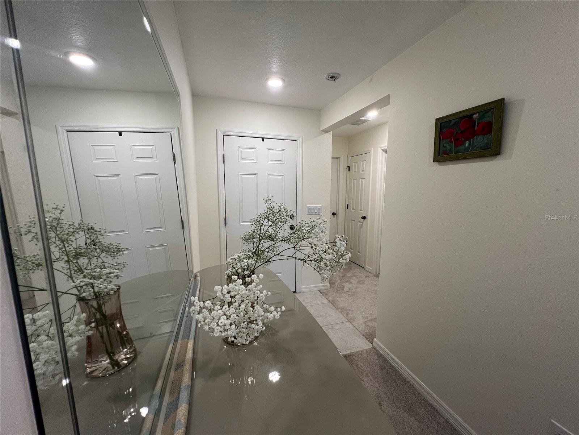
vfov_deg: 89.9
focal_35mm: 13
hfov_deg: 106.2
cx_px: 290
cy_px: 218
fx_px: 217
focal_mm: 1.57
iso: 160
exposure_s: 1/120
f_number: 1.8
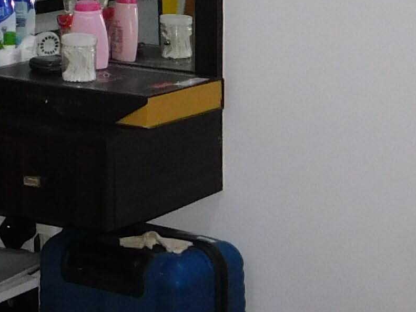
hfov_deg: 14.7
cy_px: -149
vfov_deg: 10.7
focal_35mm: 134
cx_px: 281
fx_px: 1610
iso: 200
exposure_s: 1/30
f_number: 3
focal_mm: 4
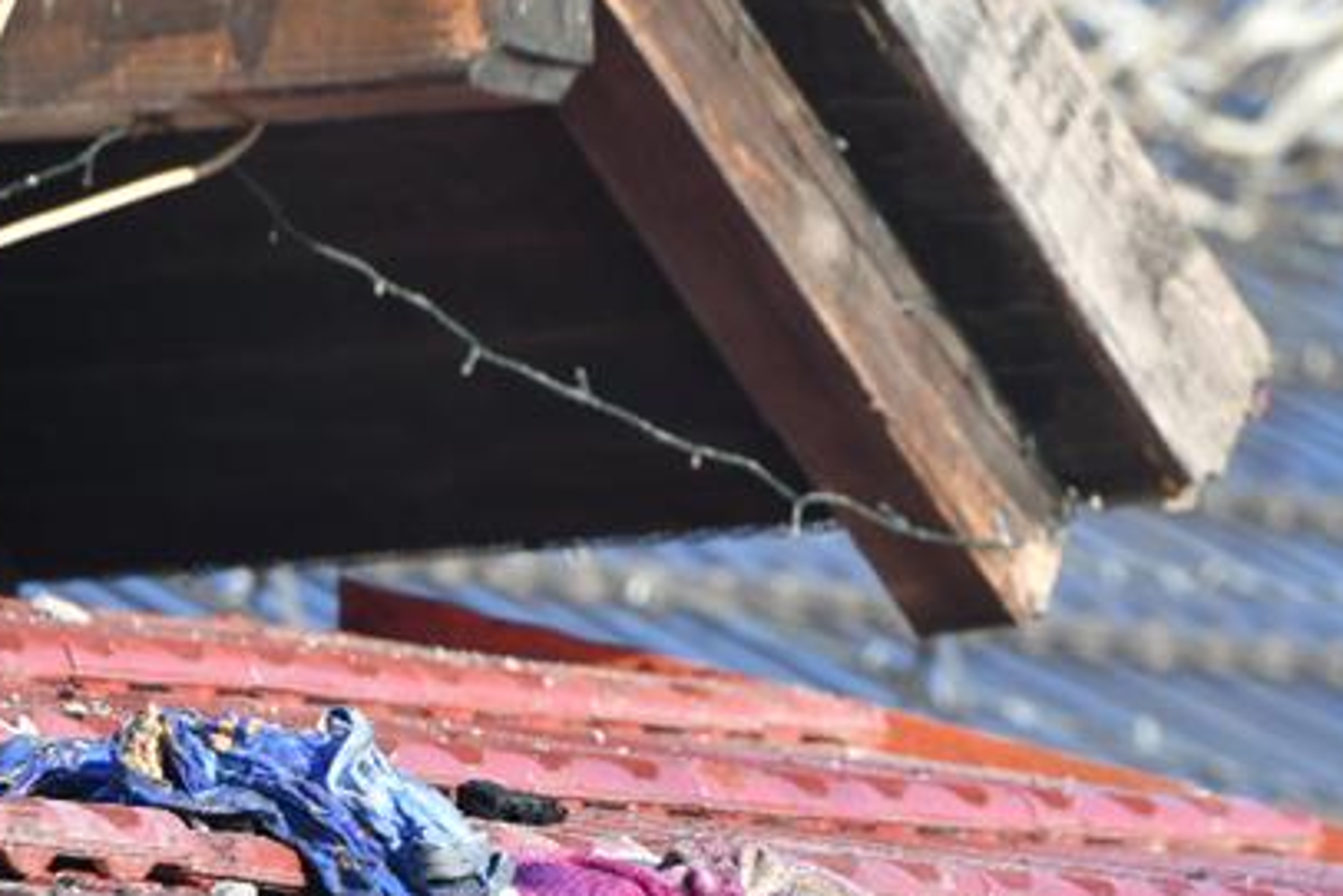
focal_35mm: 788
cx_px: 480
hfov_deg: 2.6
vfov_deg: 1.7
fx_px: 29406
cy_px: 1202
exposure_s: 1/800
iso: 160
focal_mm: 200
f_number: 5
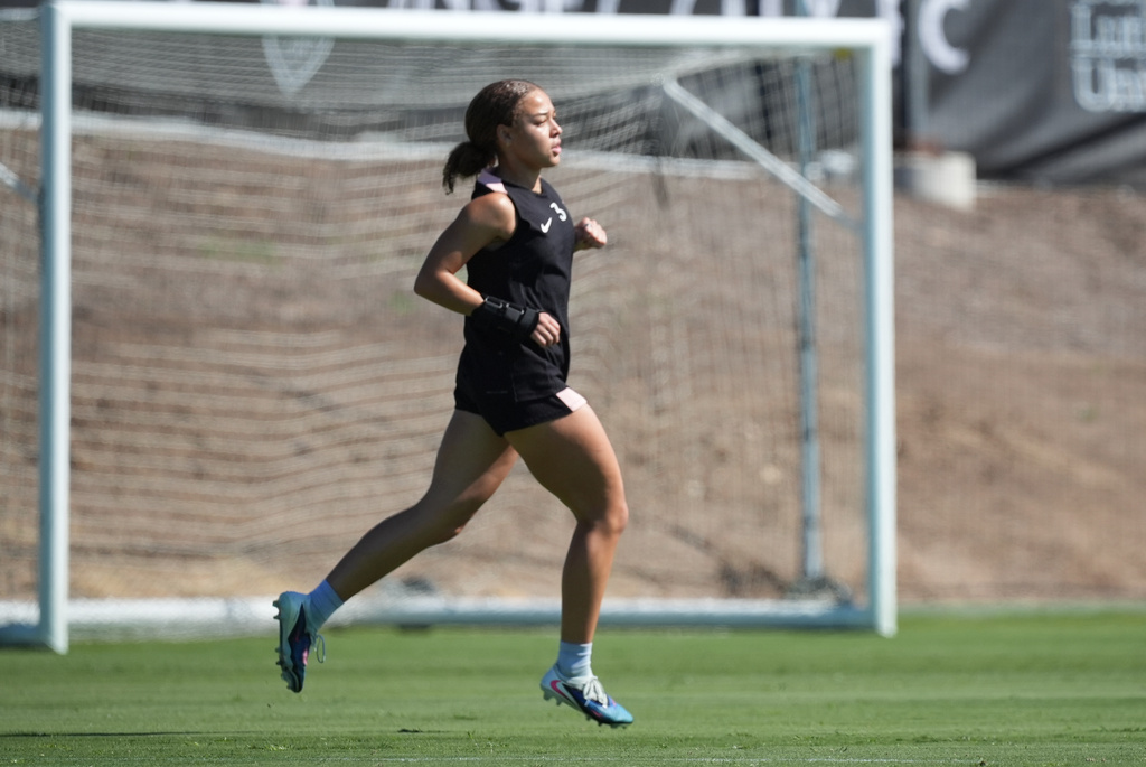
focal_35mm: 882
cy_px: 384
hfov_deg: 2.3
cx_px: 573
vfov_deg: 1.6
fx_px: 28104
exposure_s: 1/2500
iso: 640
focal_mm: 588
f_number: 6.3
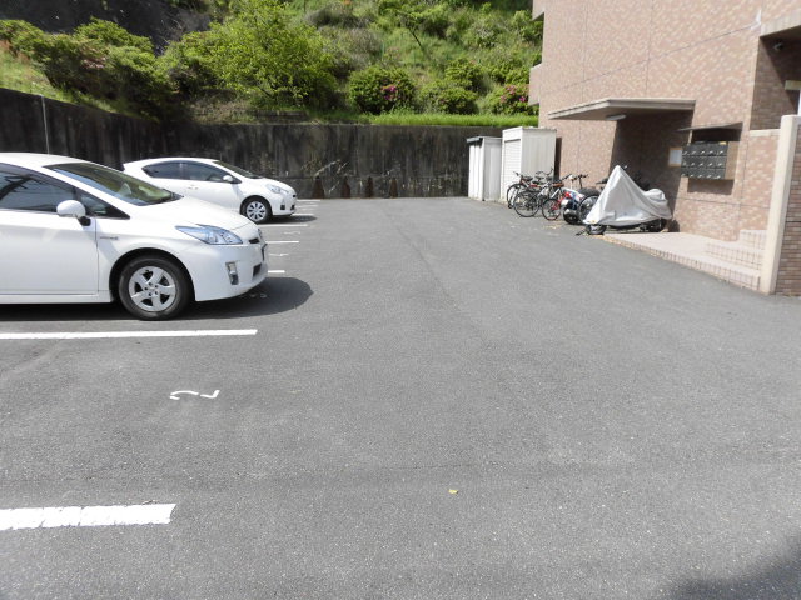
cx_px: 400
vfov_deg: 56.8
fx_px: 555
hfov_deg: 71.6
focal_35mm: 24
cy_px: 300
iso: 100
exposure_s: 1/1000
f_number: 3.1
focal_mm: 4.3
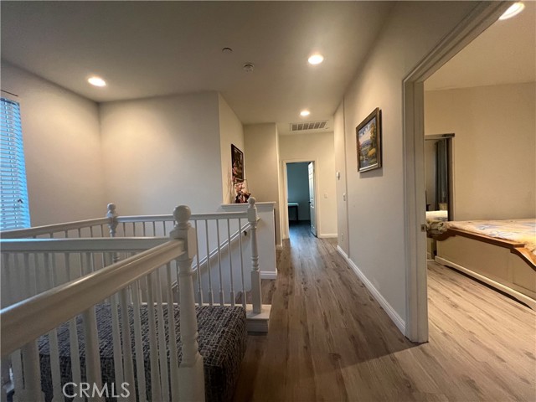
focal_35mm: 13
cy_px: 201
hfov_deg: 106.2
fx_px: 201
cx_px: 268
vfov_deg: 89.9
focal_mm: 1.57
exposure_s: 1/60
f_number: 1.8
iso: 320
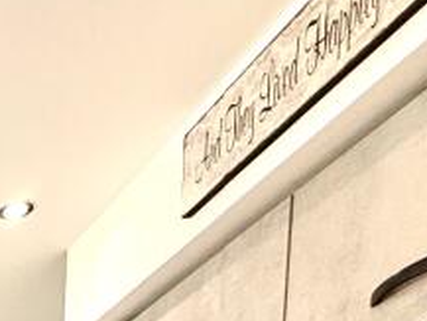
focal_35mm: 66
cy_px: 735
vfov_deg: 15.1
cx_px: -321
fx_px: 815
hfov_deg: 21.1
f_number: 2.2
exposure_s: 1/139
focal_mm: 2.22
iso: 64
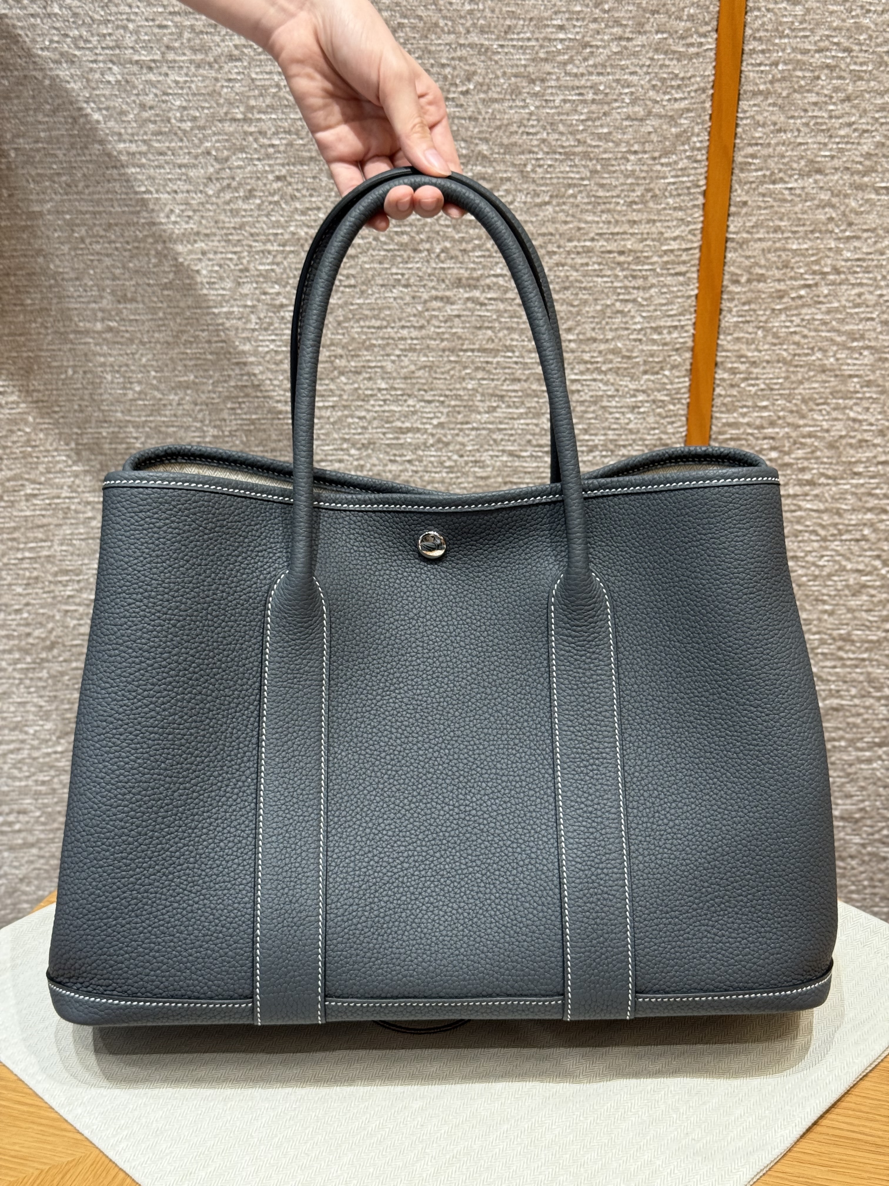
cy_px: 593
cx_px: 444
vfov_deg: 39.7
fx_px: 1644
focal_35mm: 48
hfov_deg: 30.3
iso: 80
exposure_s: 1/50
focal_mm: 6.76
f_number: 1.78
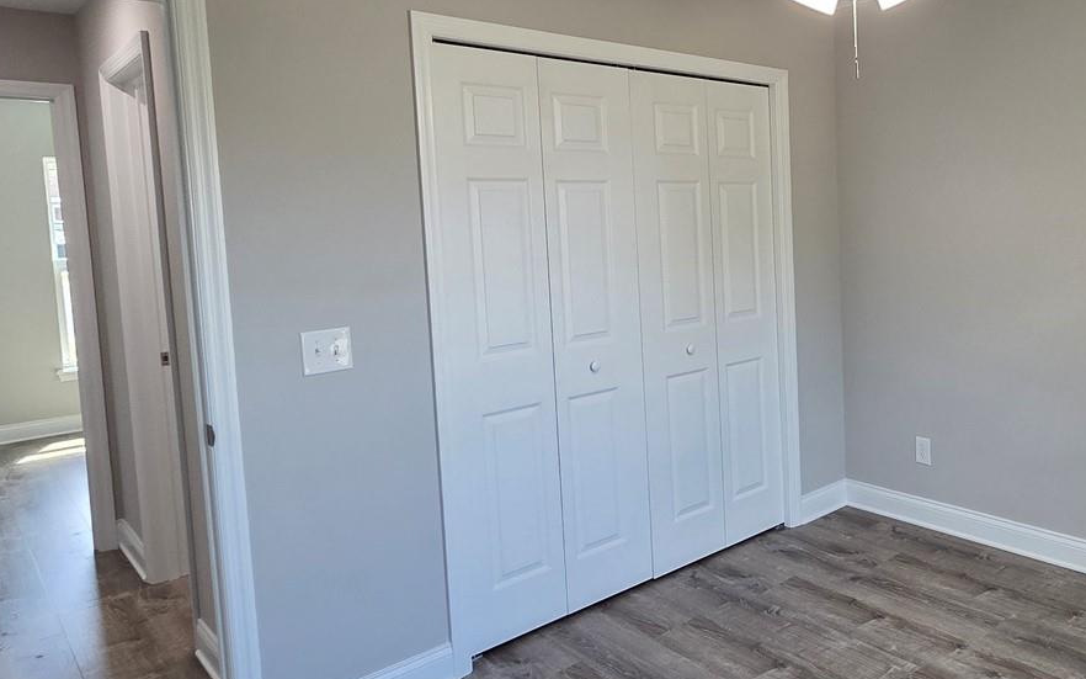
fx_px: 740
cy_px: 283
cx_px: 837
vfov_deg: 49.1
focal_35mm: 25
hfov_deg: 67.1
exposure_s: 1/120
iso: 250
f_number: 2.2
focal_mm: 2.2
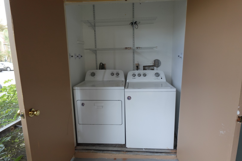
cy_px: 80
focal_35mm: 20
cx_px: 121
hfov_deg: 84.0
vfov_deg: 61.9
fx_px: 134
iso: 160
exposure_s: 1/125
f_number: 2
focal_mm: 7.6
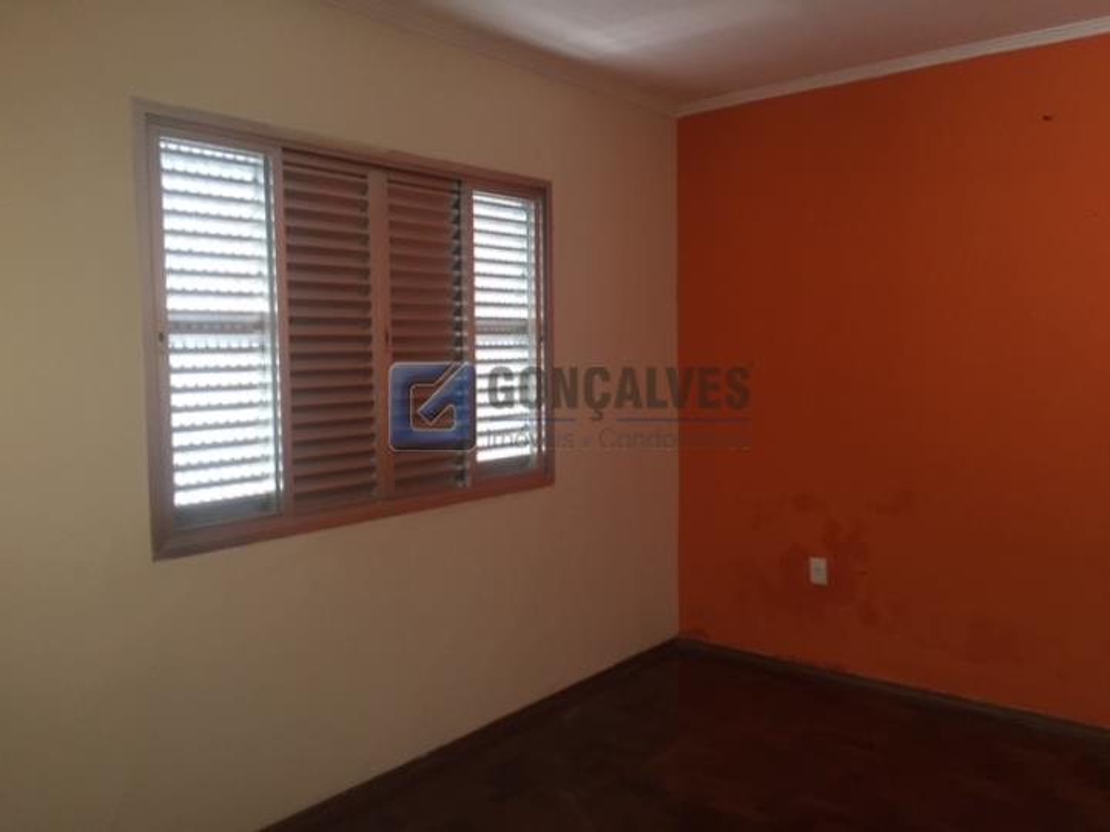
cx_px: 555
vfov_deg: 48.2
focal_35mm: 29
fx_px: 930
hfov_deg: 61.7
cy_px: 416
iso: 125
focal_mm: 4.15
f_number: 2.2
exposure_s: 1/30
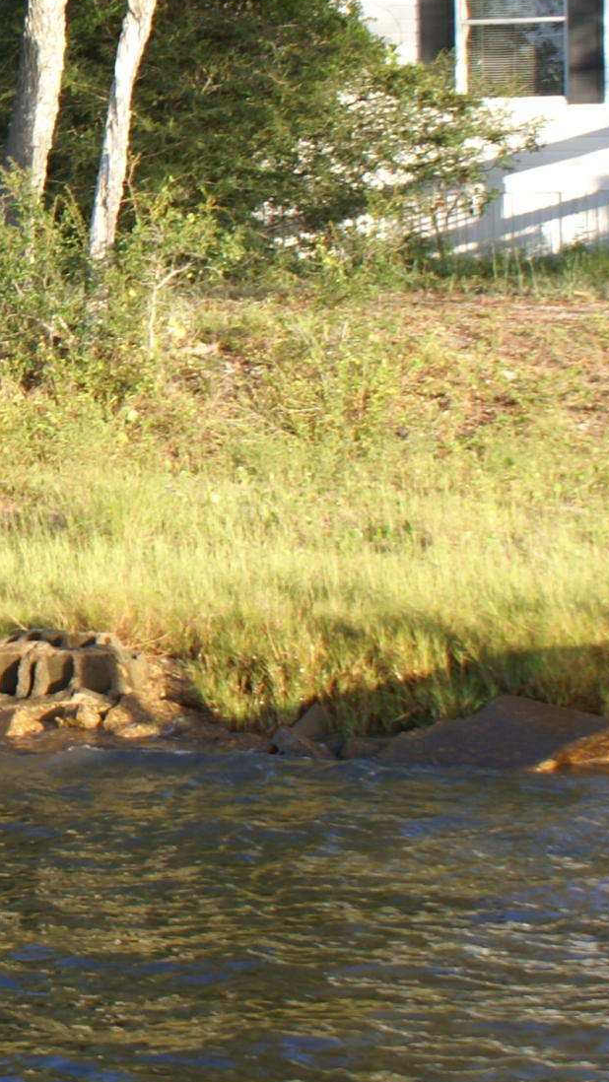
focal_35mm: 150
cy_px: 328
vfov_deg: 14.3
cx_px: -746
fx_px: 4317
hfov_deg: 7.6
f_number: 6.3
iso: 100
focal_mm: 35
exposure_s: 1/100
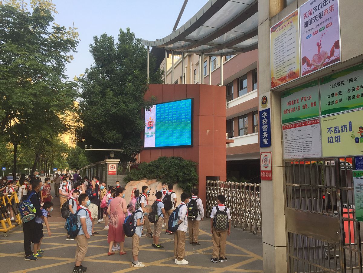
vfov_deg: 48.2
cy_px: 136
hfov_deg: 61.7
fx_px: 304
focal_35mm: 29
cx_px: 182
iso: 32
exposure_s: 1/465
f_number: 2.2
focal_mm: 4.15
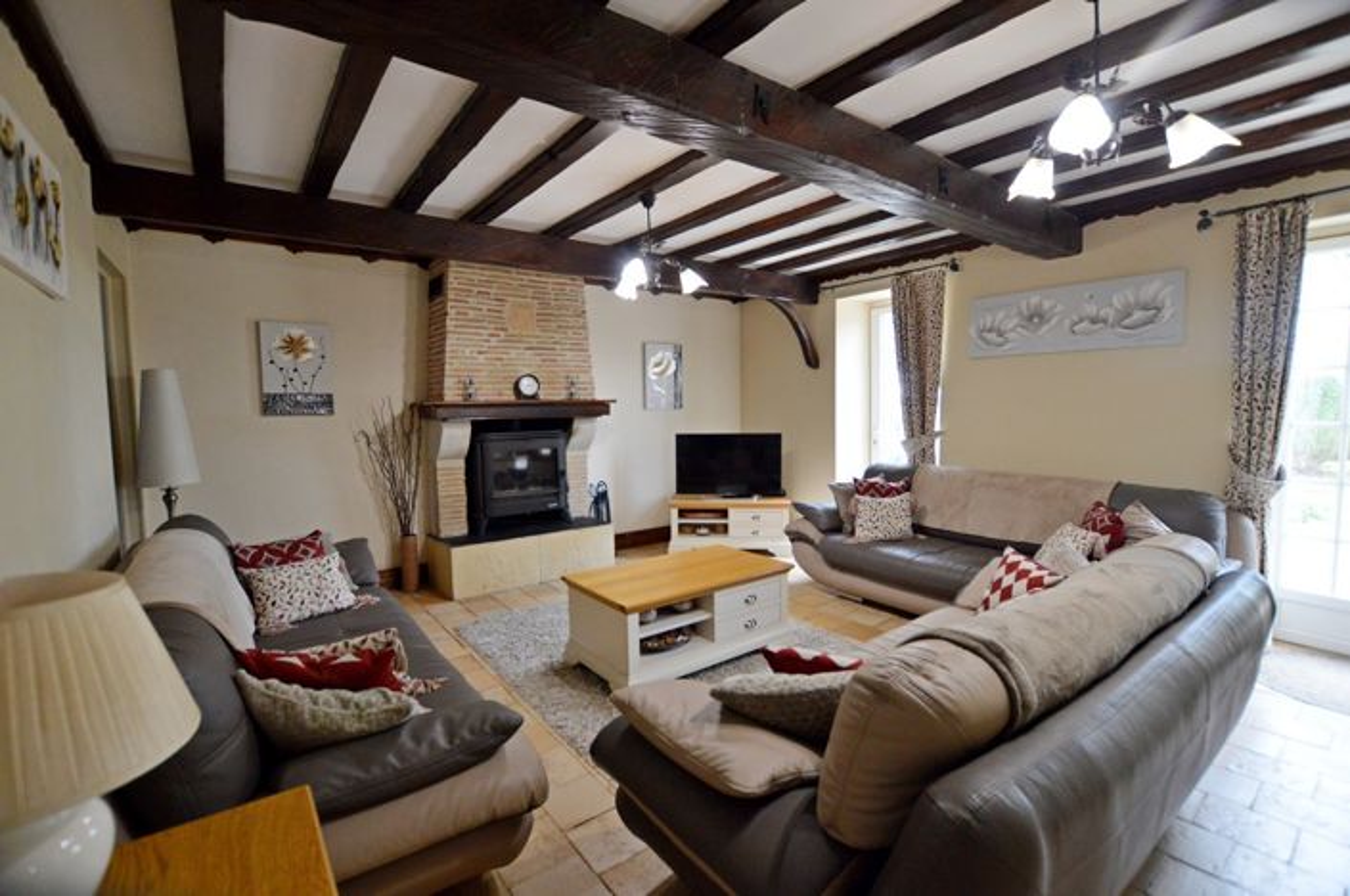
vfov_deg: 77.2
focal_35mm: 15
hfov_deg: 100.5
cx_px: 675
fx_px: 562
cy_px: 448
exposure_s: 1/60
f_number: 3.5
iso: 1100
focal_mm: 10
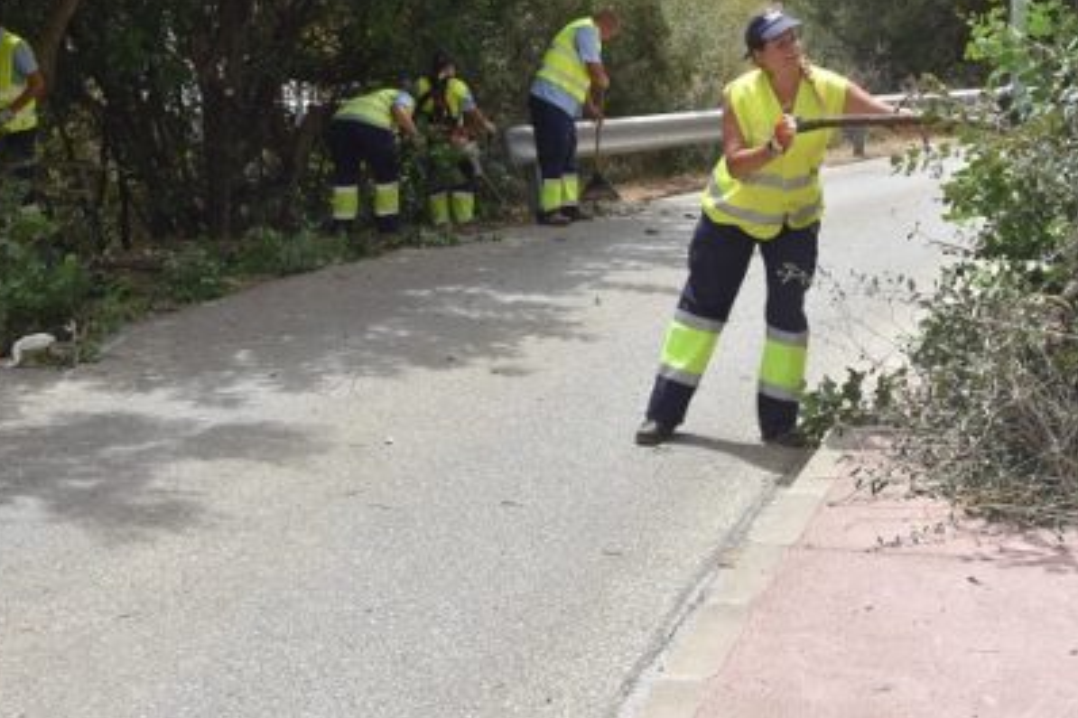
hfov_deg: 32.9
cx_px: 482
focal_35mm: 61
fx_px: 1825
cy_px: 202
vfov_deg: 22.1
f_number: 8
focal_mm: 21
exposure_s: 1/500
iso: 220
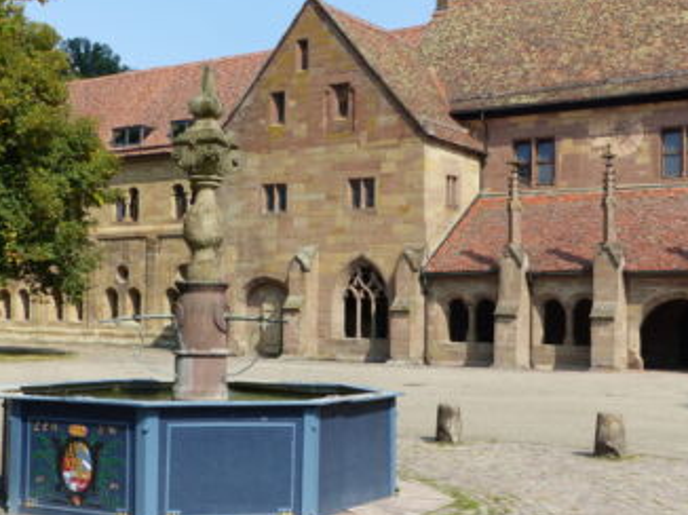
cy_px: 251
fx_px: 1072
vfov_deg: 27.0
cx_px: 285
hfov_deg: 35.5
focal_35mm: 54
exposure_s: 1/640
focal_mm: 7.6
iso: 100
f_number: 4
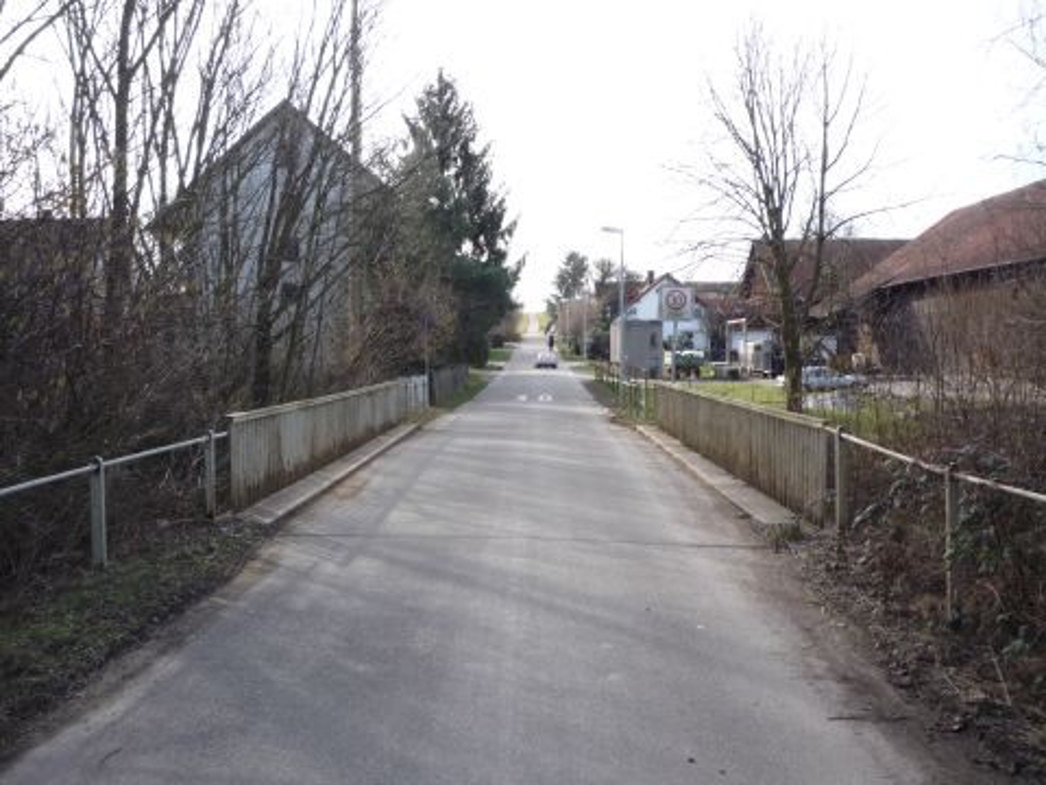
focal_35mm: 32
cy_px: 392
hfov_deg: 56.8
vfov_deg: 44.2
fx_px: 967
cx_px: 523
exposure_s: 1/200
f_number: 4
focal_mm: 5.2
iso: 100
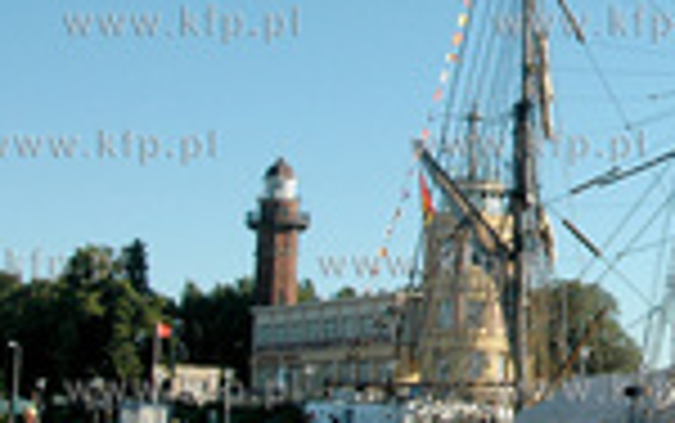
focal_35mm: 98
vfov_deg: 13.3
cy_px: 81
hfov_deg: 20.1
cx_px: 770
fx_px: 1804
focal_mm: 24
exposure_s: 1/400
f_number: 8
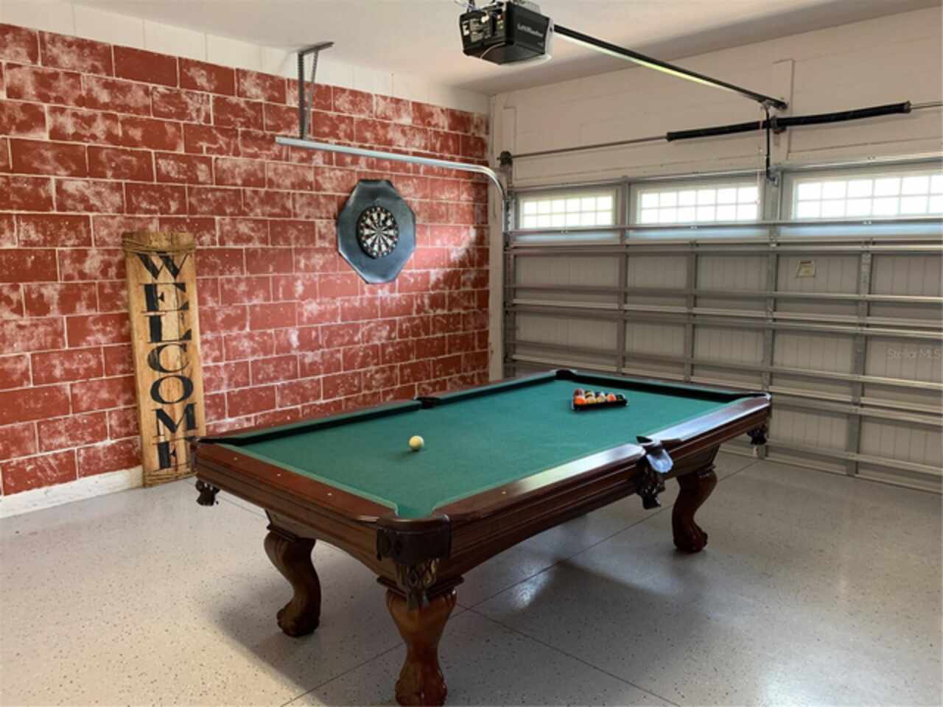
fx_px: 708
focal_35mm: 26
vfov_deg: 53.1
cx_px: 472
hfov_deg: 67.3
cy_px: 354
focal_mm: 4.25
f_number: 1.8
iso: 250
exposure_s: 1/60
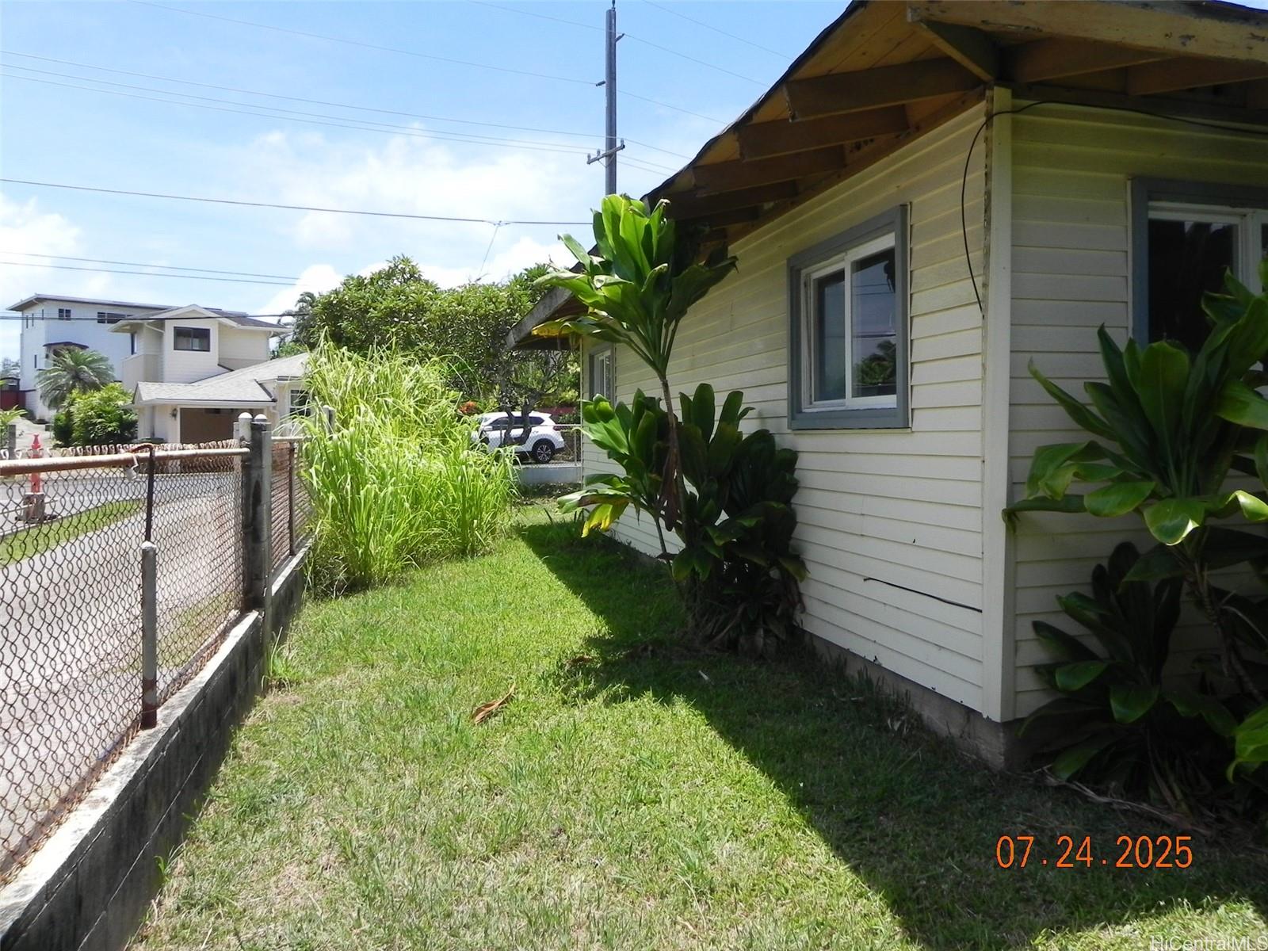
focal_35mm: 26
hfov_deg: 67.3
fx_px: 952
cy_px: 476
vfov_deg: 53.1
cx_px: 634
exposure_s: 1/354
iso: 160
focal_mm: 4.6
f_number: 6.3
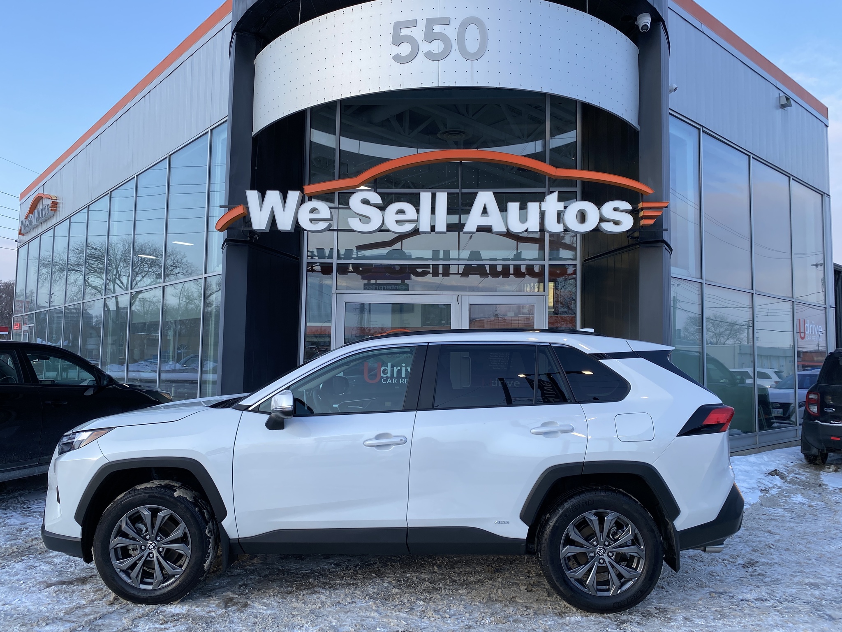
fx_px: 632
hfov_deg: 67.3
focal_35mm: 26
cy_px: 316
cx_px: 421
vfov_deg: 53.1
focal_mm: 4.25
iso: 32
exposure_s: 1/510
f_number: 1.8
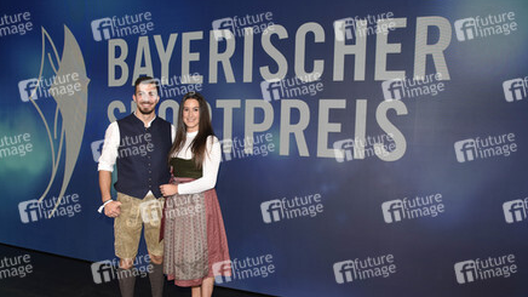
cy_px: 178
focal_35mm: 26
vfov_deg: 44.1
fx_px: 364
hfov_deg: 71.9
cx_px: 260
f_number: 6.3
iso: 800
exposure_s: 1/100
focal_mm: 24
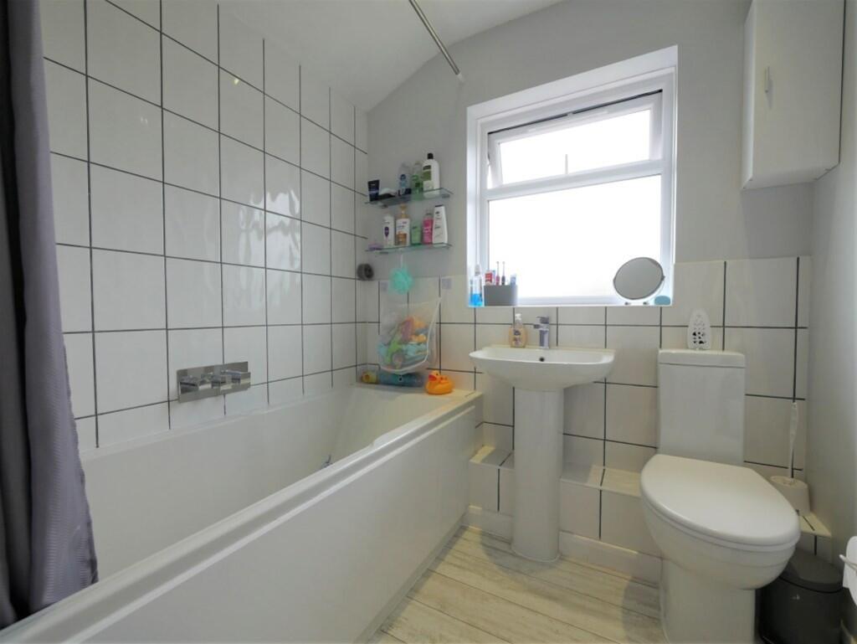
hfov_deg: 102.0
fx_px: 347
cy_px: 322
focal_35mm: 14
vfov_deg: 85.7
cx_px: 428
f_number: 4.5
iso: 200
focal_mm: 7
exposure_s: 1/125
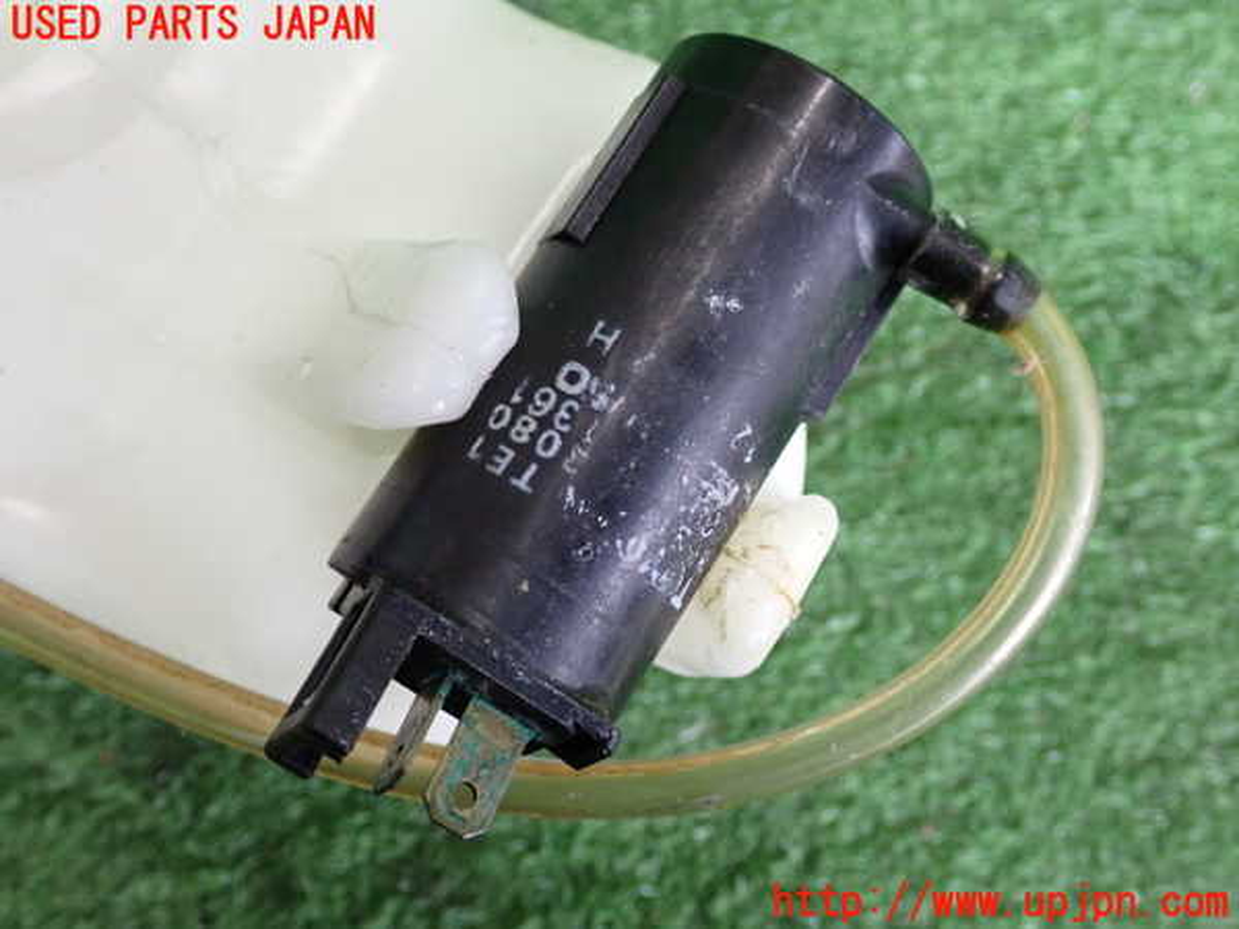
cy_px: 464
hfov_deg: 45.8
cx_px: 620
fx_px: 1468
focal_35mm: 41
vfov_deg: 35.1
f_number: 2.8
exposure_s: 1/40
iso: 640
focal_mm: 7.31
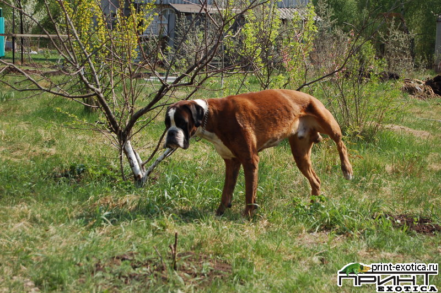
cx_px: 220
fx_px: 1010
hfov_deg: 24.6
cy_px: 146
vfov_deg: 16.5
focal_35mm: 82
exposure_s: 1/500
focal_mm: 55
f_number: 5.6
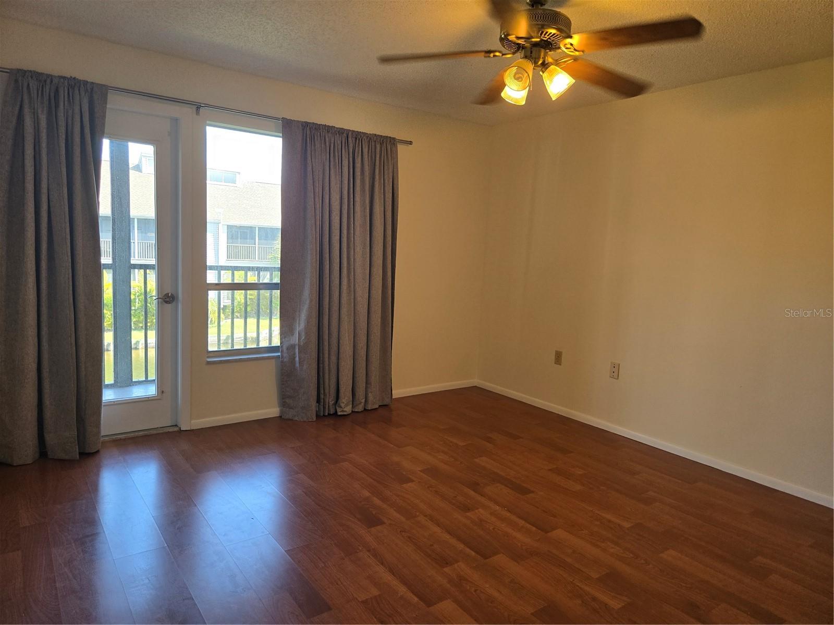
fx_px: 554
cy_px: 312
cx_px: 417
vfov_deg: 58.9
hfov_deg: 73.9
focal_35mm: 23
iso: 100
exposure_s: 1/120
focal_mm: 5.4
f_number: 1.8
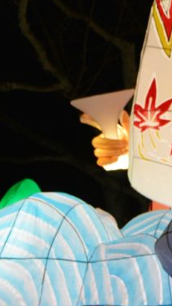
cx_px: 385
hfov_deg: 9.3
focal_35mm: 118
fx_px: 962
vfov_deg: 17.9
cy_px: 64
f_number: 4.5
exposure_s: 1/80
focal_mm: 27
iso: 400
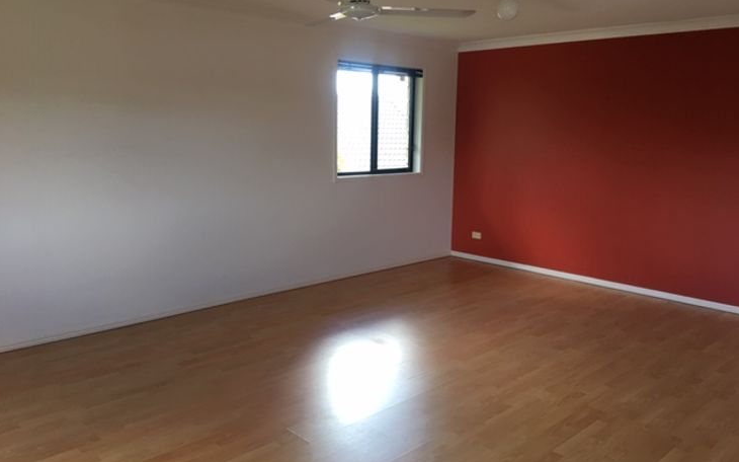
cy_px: 228
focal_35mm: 31
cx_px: 370
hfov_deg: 61.2
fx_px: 624
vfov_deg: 40.6
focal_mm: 4.15
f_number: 2.2
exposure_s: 1/33
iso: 40
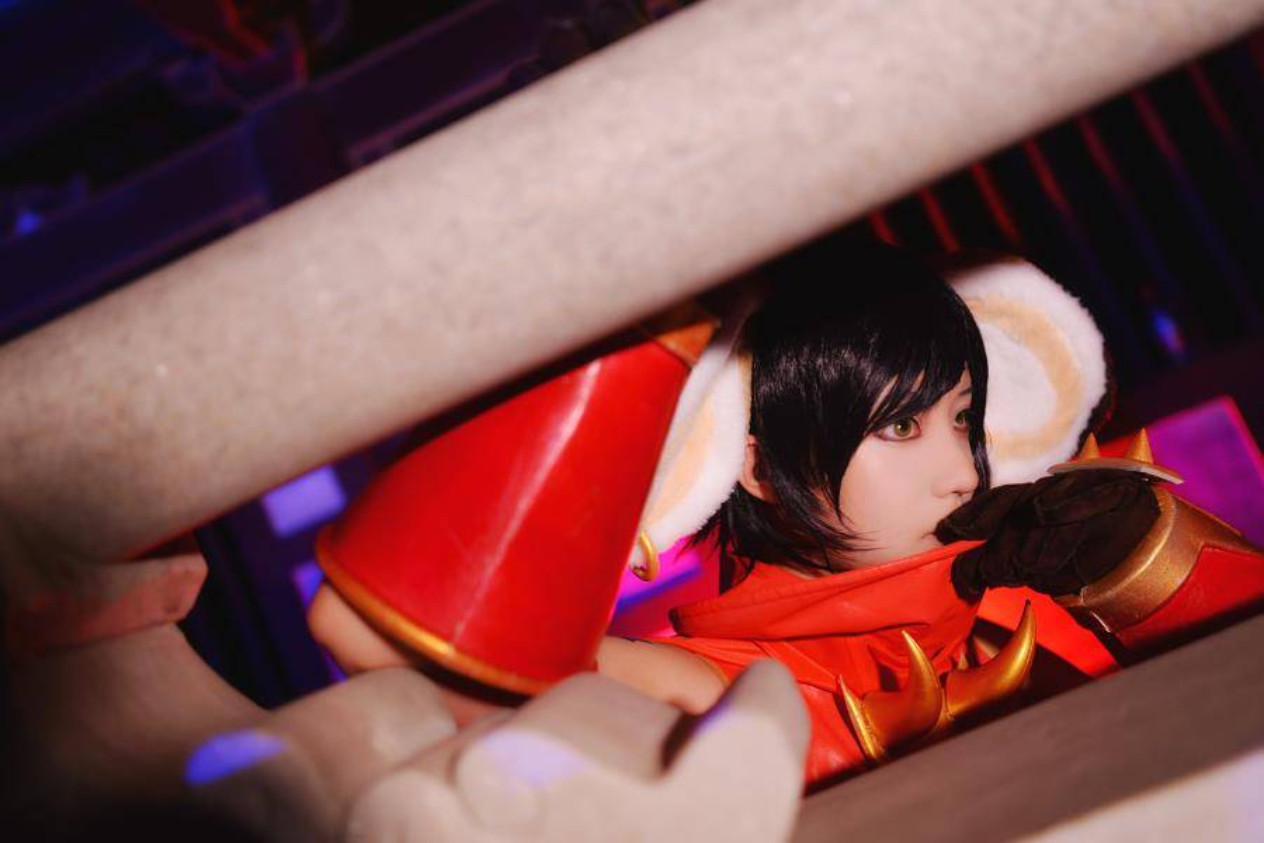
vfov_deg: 37.9
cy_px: 422
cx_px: 632
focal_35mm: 35
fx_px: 1229
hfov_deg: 54.4
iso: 400
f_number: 2
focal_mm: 35
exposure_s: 1/50
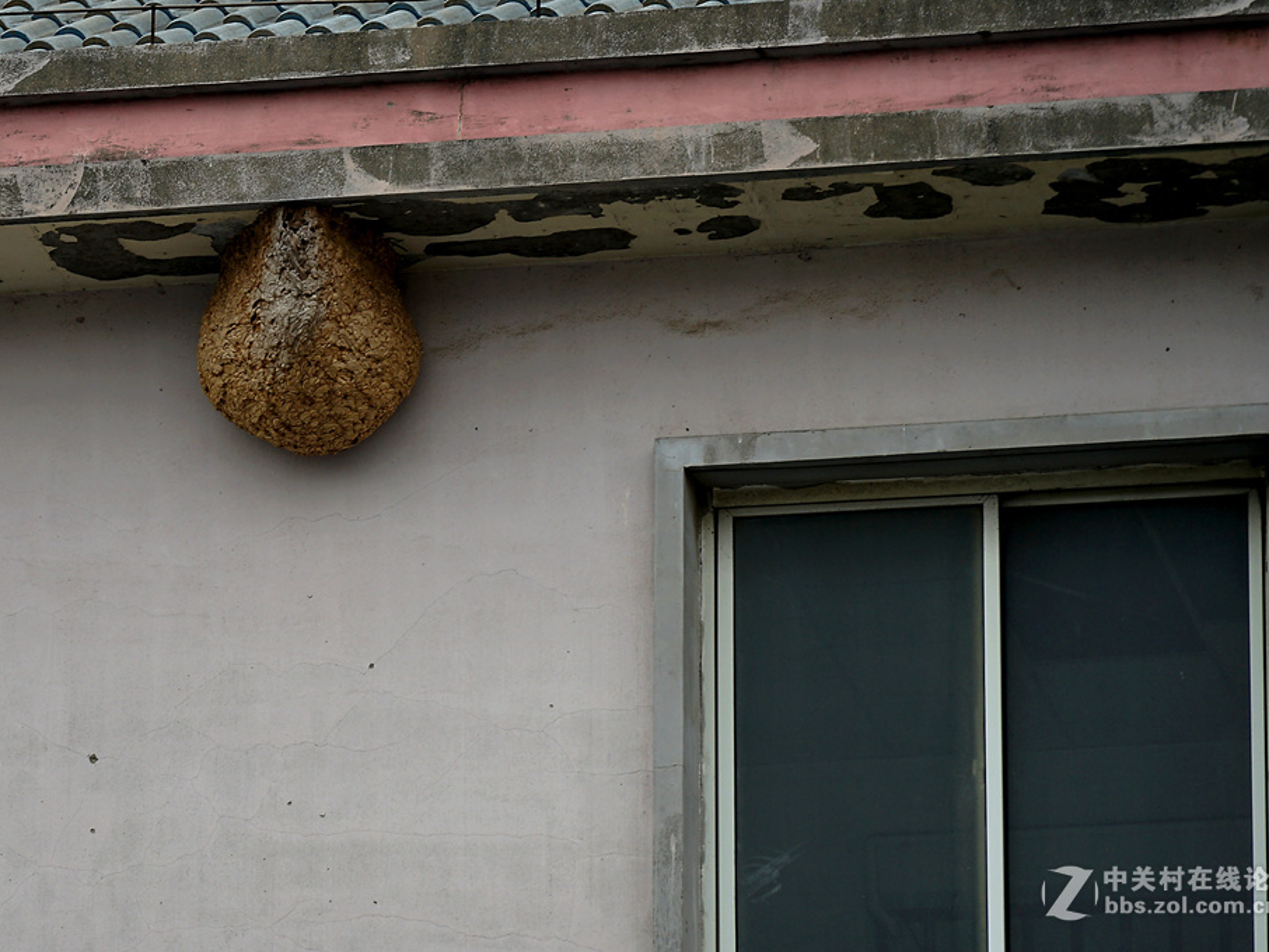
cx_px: 613
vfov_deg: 4.6
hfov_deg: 6.1
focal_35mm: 326
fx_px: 11954
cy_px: 475
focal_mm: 300
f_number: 5.6
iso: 200
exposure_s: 1/500
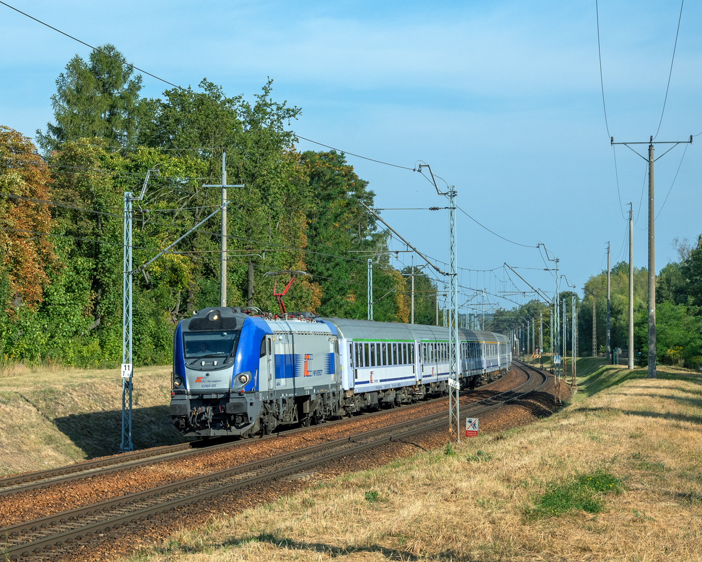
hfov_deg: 21.7
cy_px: 281
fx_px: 1828
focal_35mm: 88
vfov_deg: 17.5
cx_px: 327
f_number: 9
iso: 200
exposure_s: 1/1000
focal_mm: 52
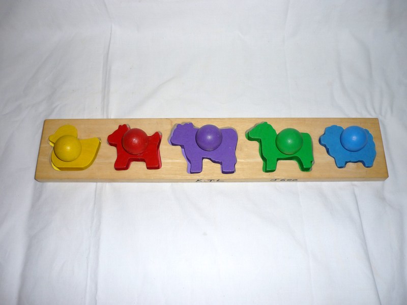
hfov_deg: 55.4
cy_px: 152
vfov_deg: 42.9
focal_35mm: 33
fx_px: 388
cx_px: 204
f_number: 2.8
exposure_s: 1/30
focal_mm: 5.5
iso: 100
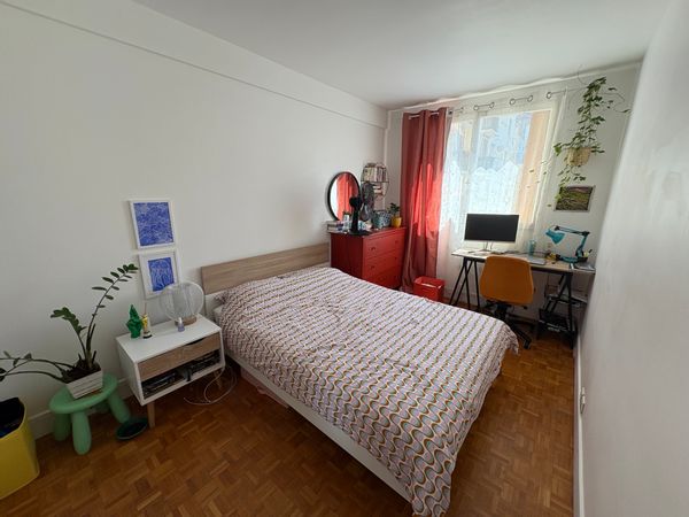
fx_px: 279
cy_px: 258
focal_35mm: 14
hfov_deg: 102.1
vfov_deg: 85.7
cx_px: 344
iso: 64
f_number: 2.2
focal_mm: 2.22
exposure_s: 1/135
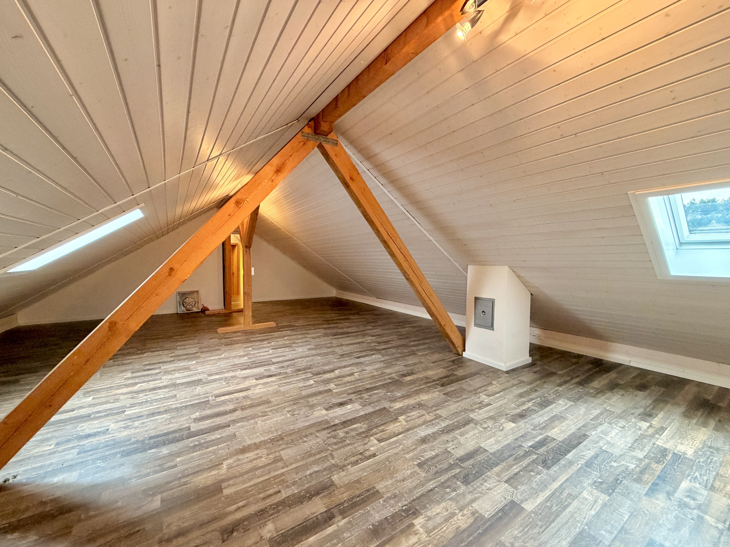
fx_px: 295
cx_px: 365
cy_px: 274
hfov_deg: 102.1
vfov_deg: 85.7
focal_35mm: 14
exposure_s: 1/50
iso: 320
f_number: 2.2
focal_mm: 2.22
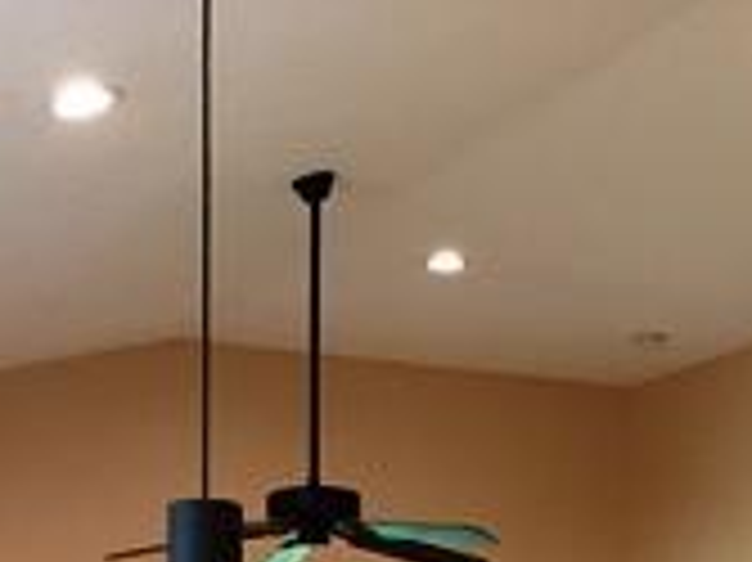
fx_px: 1693
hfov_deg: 25.0
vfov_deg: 17.6
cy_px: 751
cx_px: 284
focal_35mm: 78
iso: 80
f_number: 2.2
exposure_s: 1/30
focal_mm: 4.15
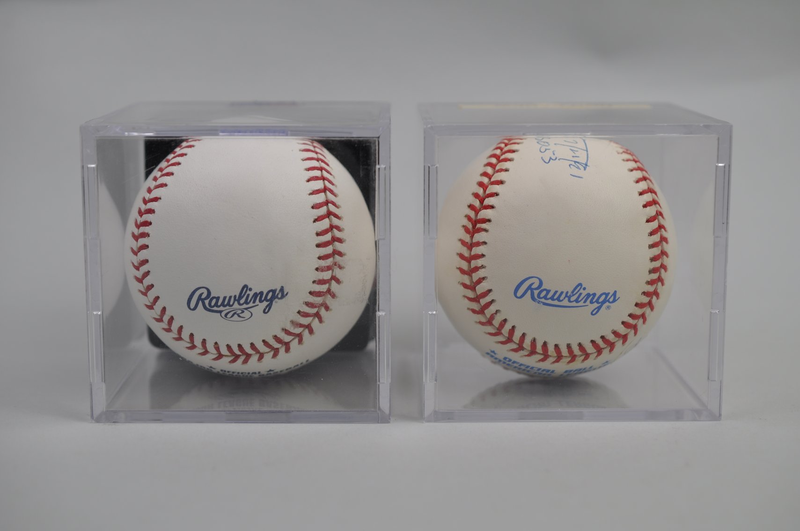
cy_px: 266
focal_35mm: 60
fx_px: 1332
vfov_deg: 22.6
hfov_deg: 33.4
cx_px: 400
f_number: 5
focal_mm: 40
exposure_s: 1/100
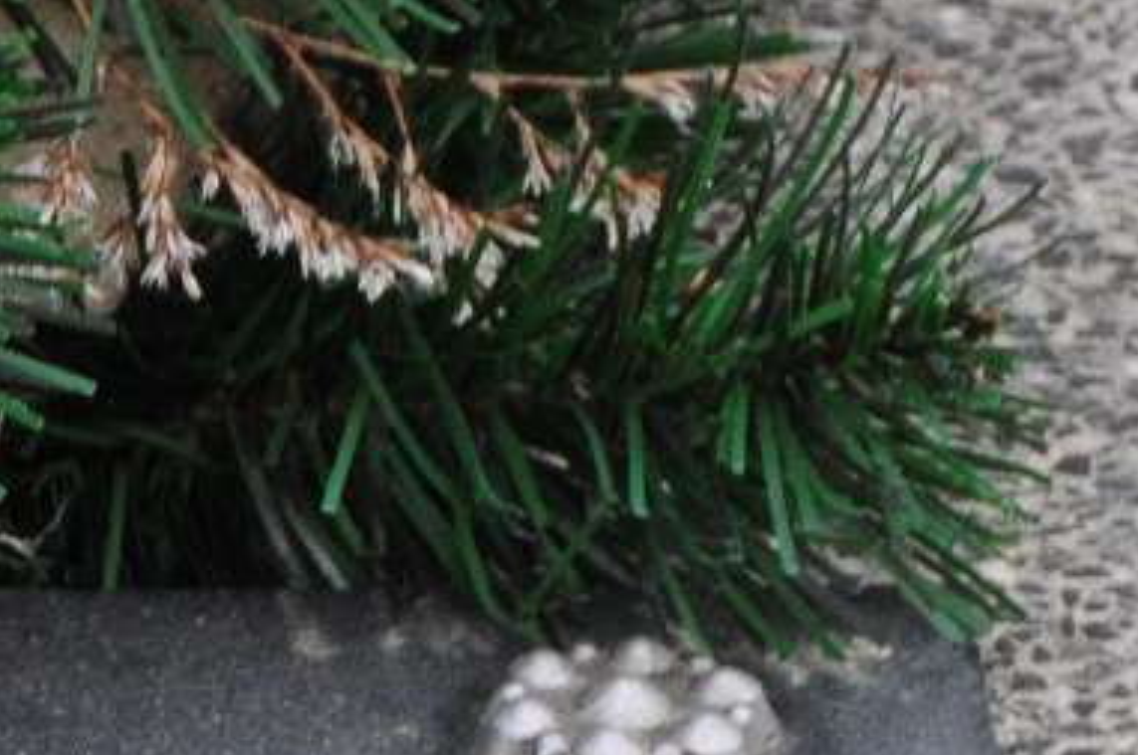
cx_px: -815
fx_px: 27965
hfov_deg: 2.3
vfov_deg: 1.5
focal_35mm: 886
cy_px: 1477
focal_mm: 105
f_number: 7.1
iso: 640
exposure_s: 1/160
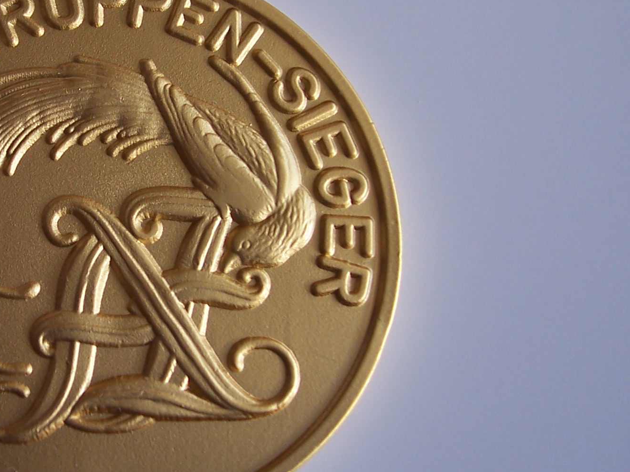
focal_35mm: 59
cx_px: 100
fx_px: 1074
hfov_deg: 31.6
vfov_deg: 24.8
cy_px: 203
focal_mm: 5.6
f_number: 2.7
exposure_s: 1/45
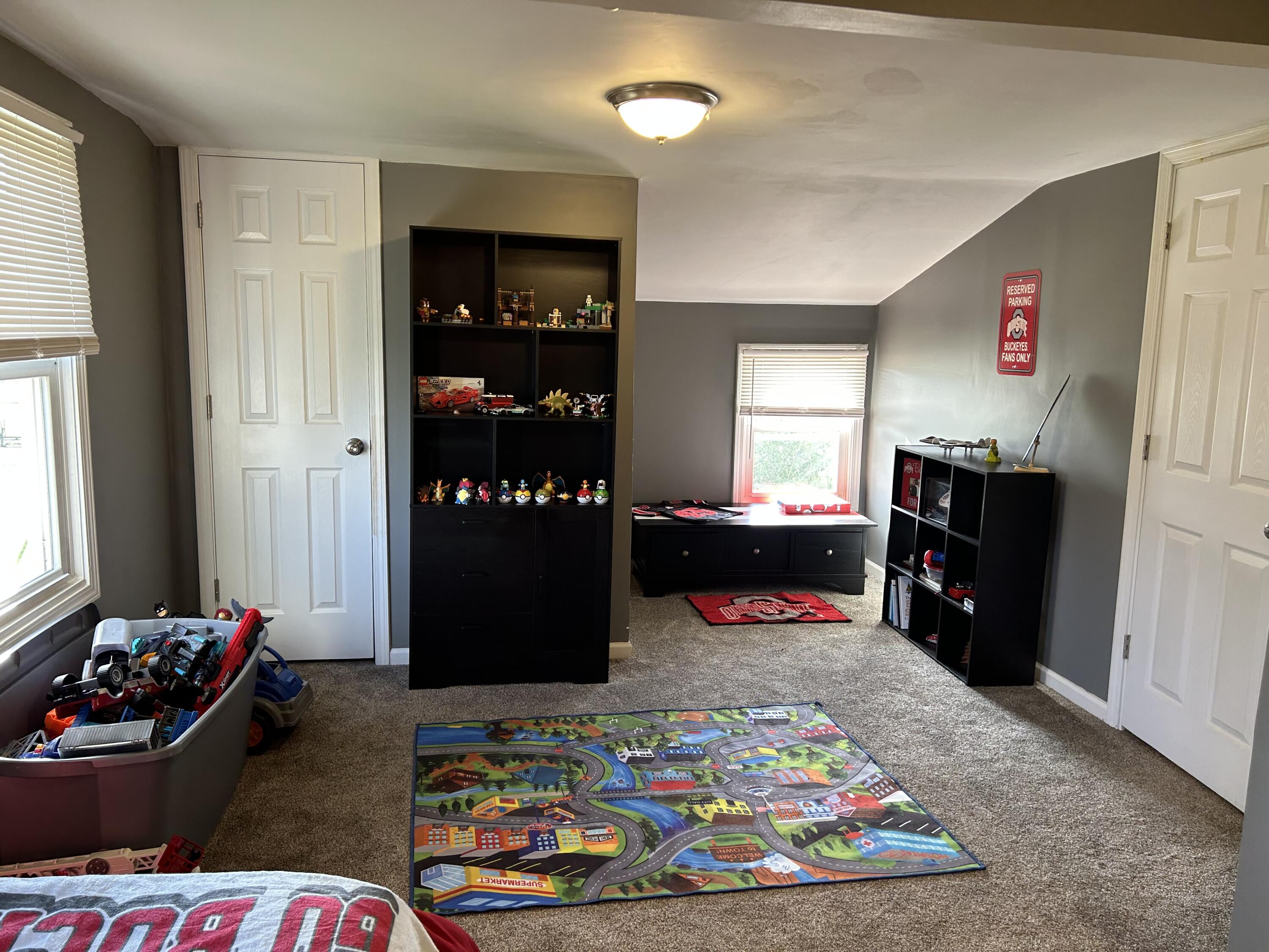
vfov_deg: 53.1
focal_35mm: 26
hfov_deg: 67.3
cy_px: 476
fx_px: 953
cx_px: 634
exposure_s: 1/120
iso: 100
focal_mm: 5.7
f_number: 1.5
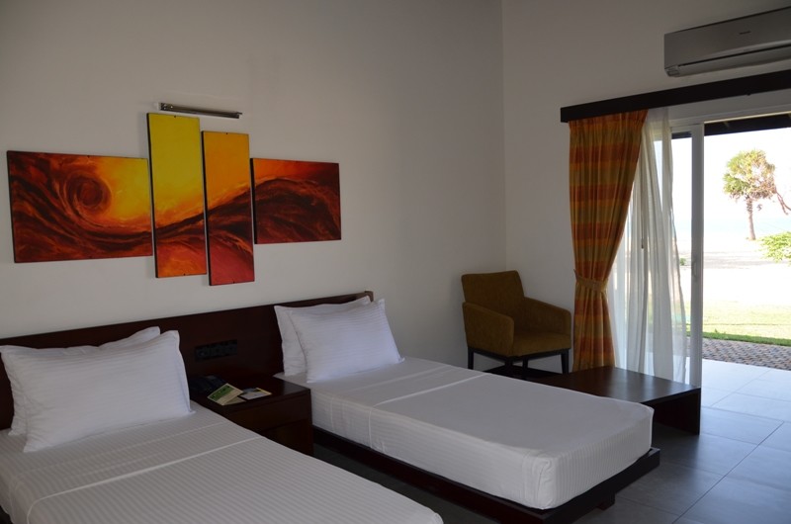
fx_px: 592
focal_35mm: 27
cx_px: 396
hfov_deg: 67.5
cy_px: 262
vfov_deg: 47.7
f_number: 3.5
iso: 200
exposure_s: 1/200
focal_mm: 18
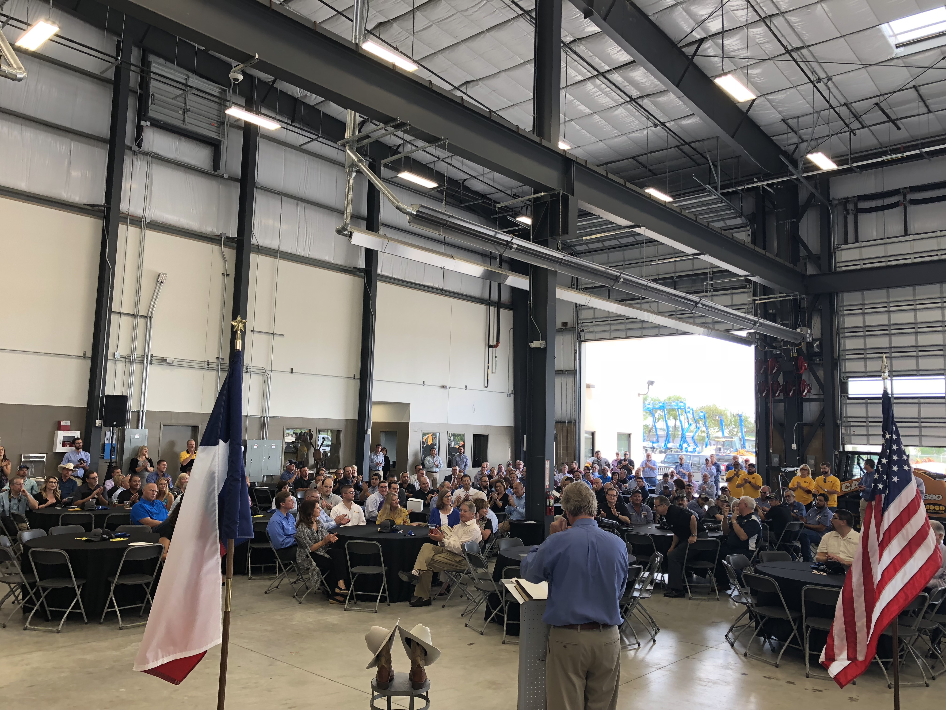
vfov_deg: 49.7
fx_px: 765
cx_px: 473
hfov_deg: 63.4
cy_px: 355
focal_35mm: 28
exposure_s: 1/120
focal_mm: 3.99
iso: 32
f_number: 1.8
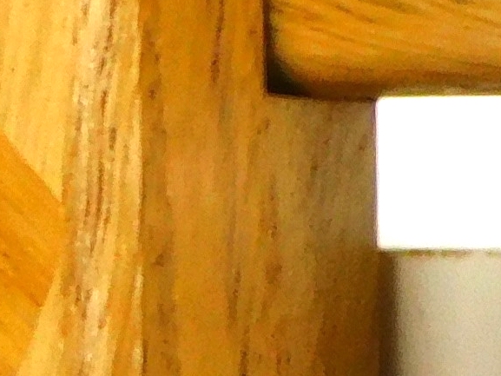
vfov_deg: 1.1
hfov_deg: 1.5
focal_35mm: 1357
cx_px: 1406
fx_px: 19644
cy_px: 511
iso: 125
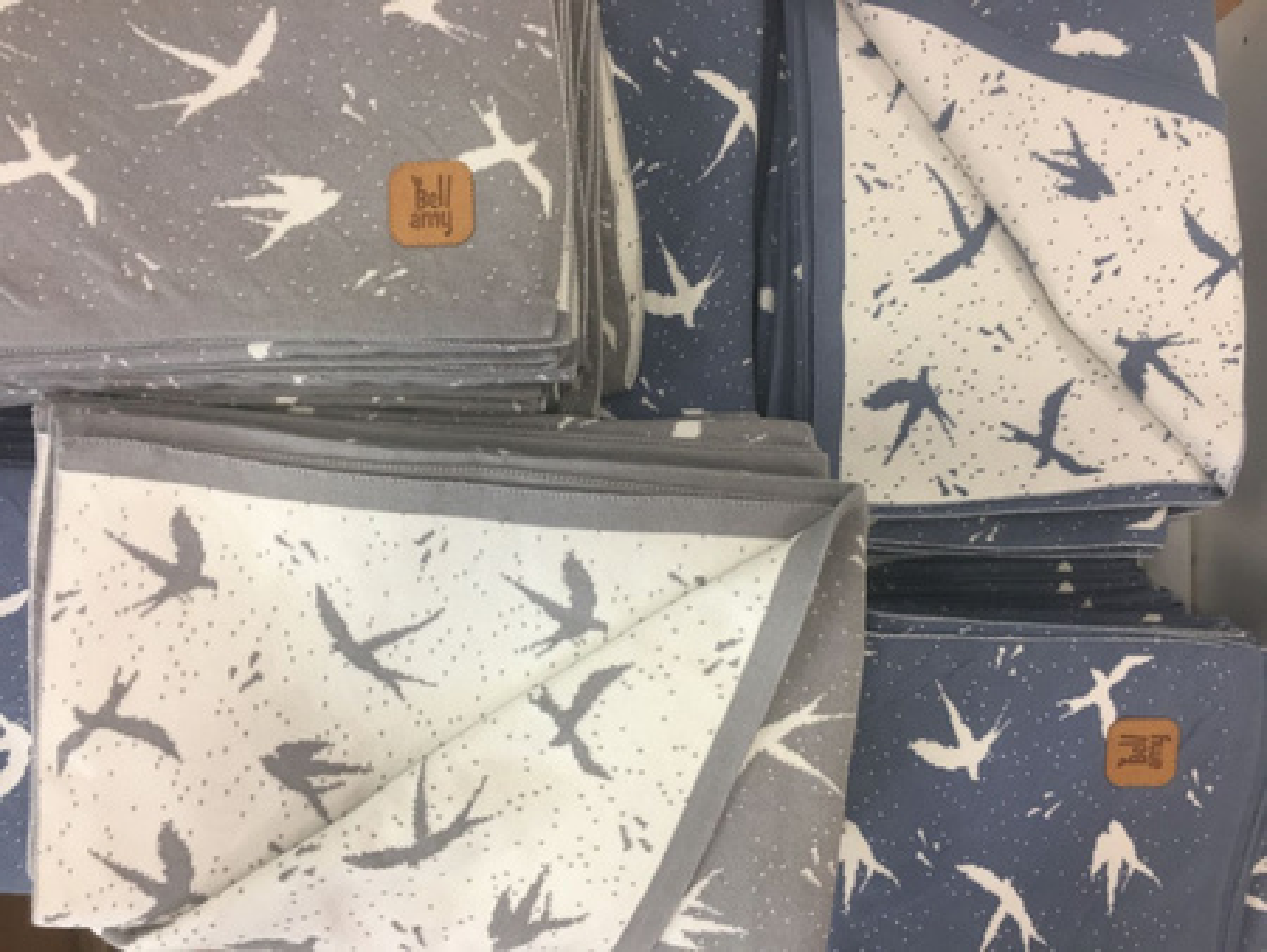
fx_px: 1062
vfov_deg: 48.3
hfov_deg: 61.6
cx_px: 634
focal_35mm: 29
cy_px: 476
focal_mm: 4.15
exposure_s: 1/33
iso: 64
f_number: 2.2
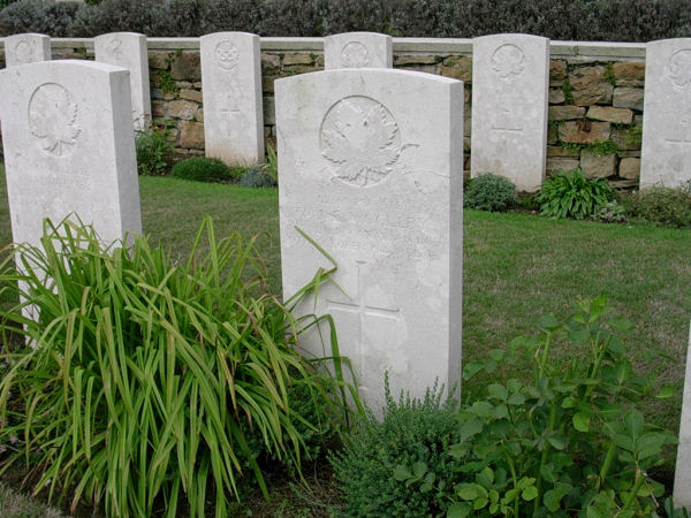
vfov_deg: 32.2
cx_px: 346
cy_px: 259
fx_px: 898
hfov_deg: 42.1
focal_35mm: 45
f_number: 5.8
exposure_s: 1/287
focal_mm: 6.7
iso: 70
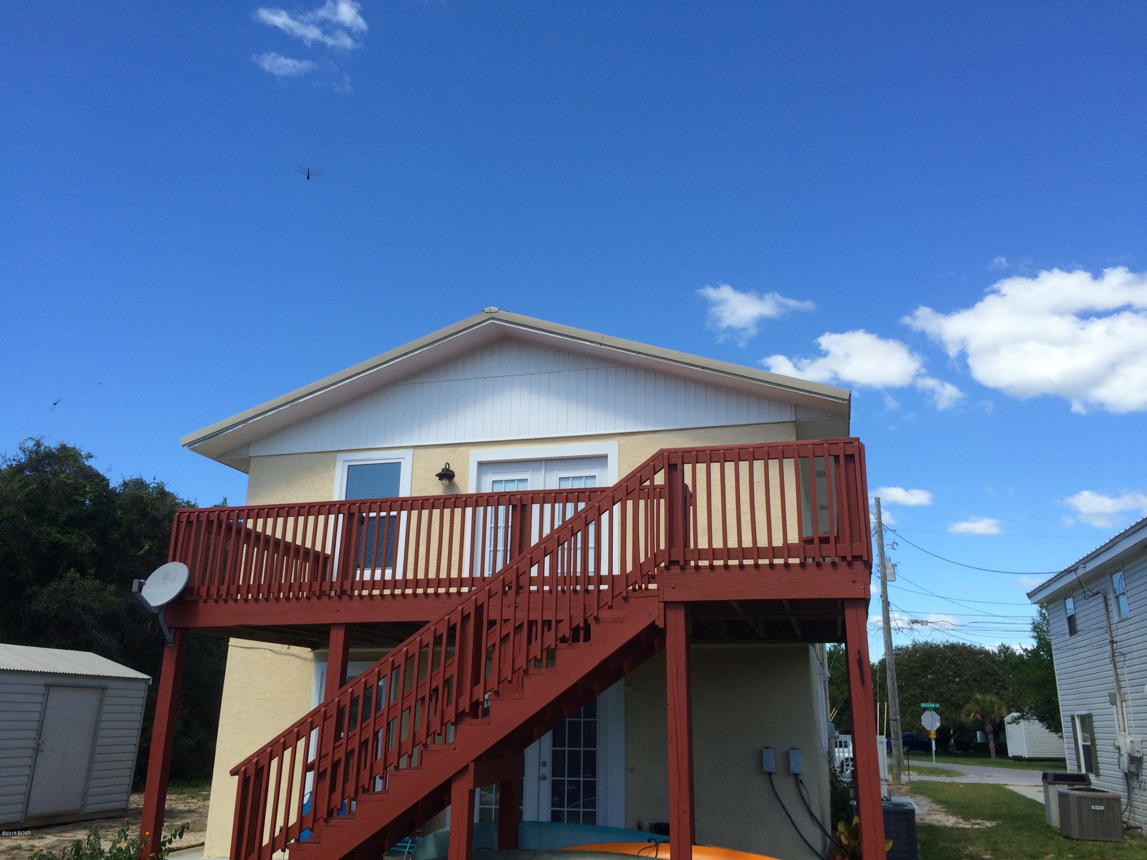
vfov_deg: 48.2
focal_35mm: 29
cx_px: 574
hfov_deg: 61.7
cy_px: 430
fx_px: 961
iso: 32
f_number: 2.2
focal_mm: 4.15
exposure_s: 1/1580
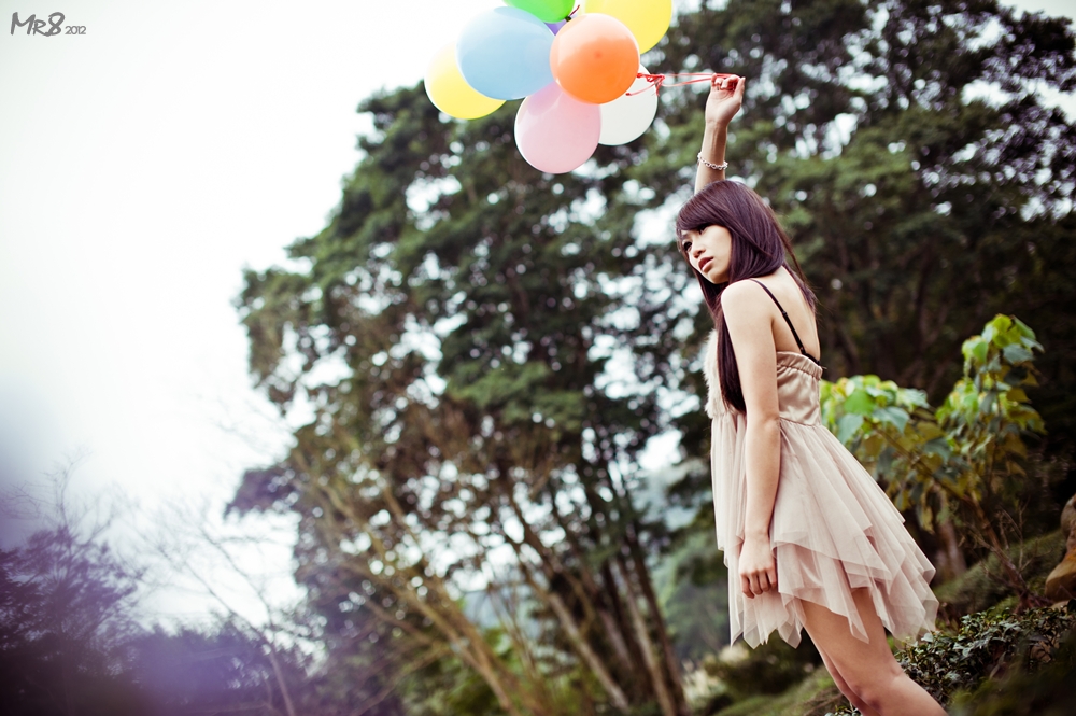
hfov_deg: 39.6
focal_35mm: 50
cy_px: 358
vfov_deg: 26.9
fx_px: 1493
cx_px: 538
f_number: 2
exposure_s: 1/1250
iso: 320
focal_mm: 50
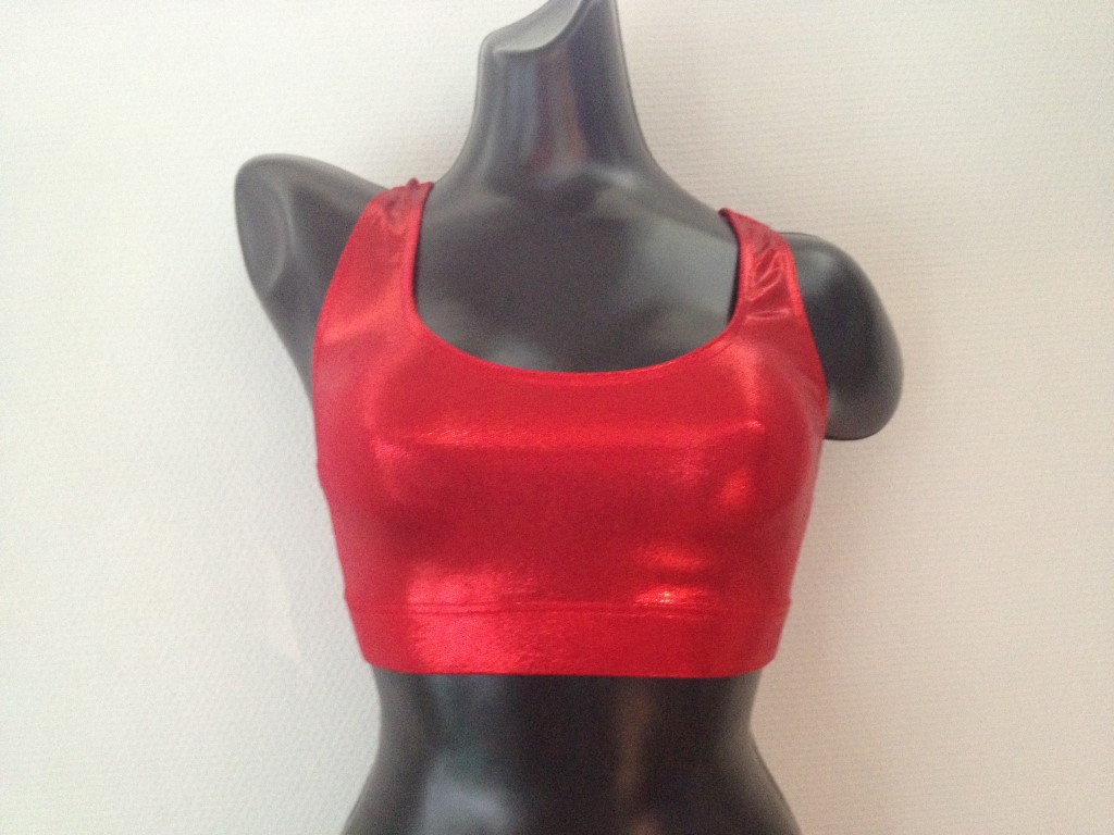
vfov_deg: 40.7
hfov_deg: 52.6
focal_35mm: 35
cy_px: 418
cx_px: 557
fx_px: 1126
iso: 400
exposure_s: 1/20
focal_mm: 4.28
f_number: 2.4
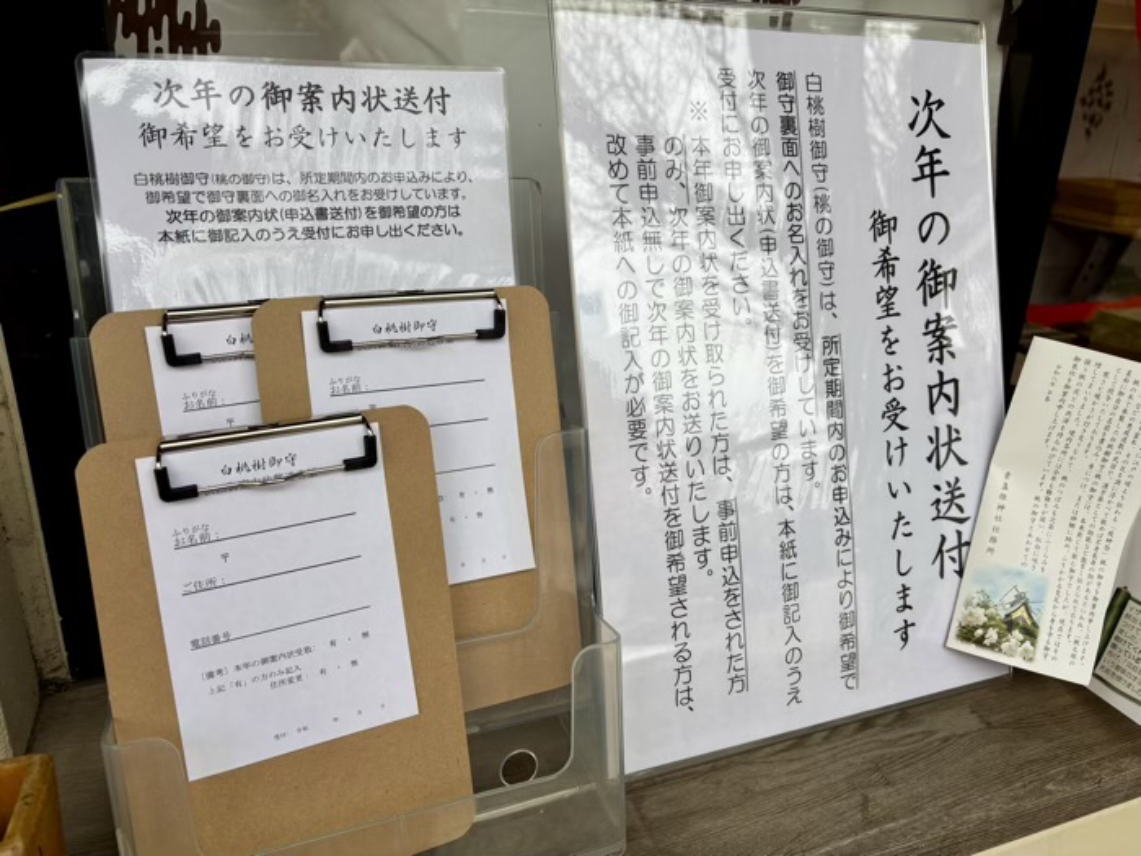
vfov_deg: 53.1
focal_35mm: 26
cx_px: 570
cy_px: 428
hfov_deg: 67.3
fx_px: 857
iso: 50
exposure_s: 1/517
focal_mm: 5.96
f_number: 1.6
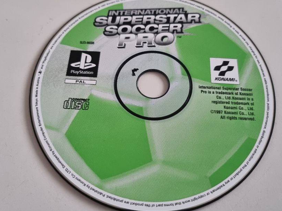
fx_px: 261
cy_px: 102
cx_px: 144
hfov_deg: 56.8
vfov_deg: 44.1
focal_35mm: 32
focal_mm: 5.4
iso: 640
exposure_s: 1/50
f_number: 1.8
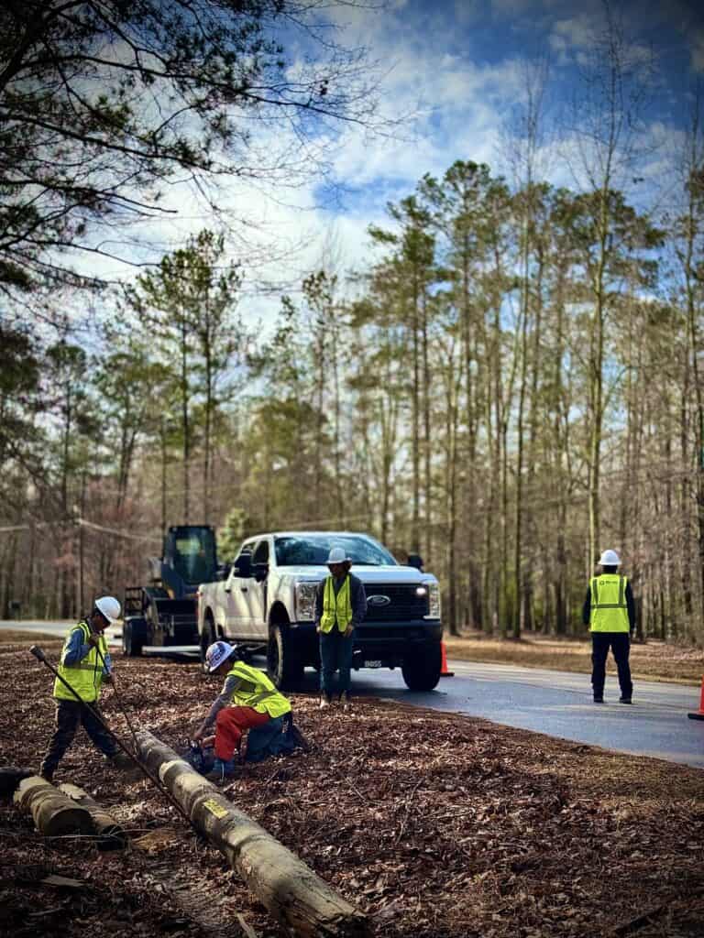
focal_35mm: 48
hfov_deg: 30.3
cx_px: 352
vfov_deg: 39.7
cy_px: 469
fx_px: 1302
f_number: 1.78
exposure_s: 1/3257
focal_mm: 6.76
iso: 64
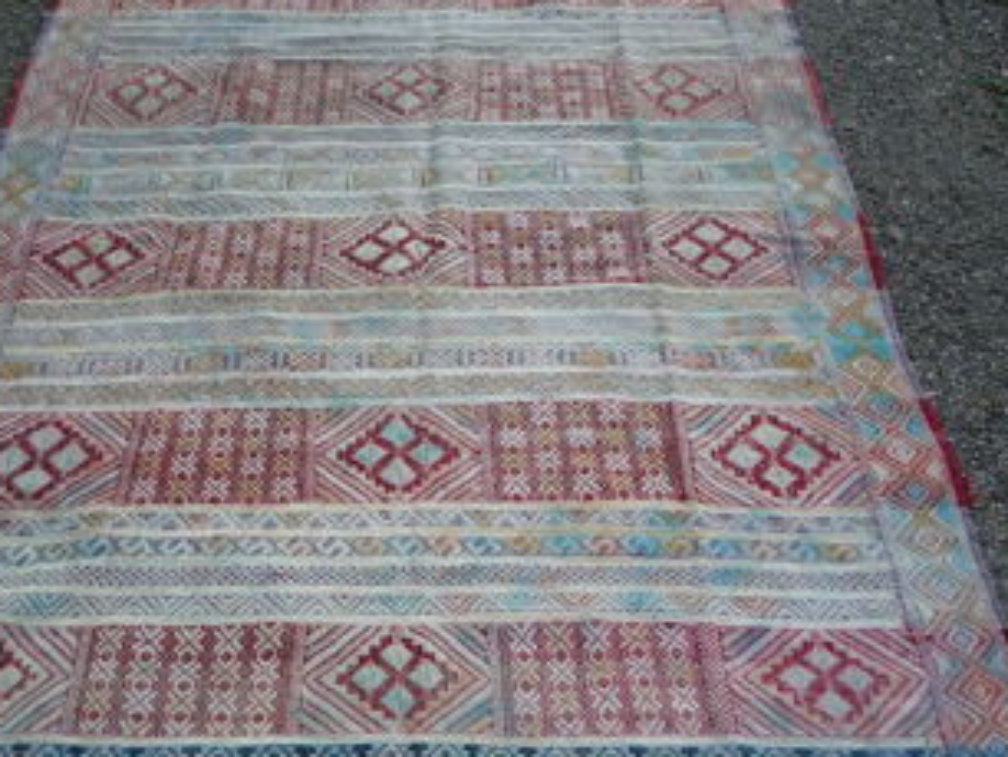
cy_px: 454
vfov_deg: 30.8
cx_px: 435
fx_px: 1370
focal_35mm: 47
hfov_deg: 40.3
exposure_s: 1/100
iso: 100
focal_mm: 5.2
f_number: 3.5
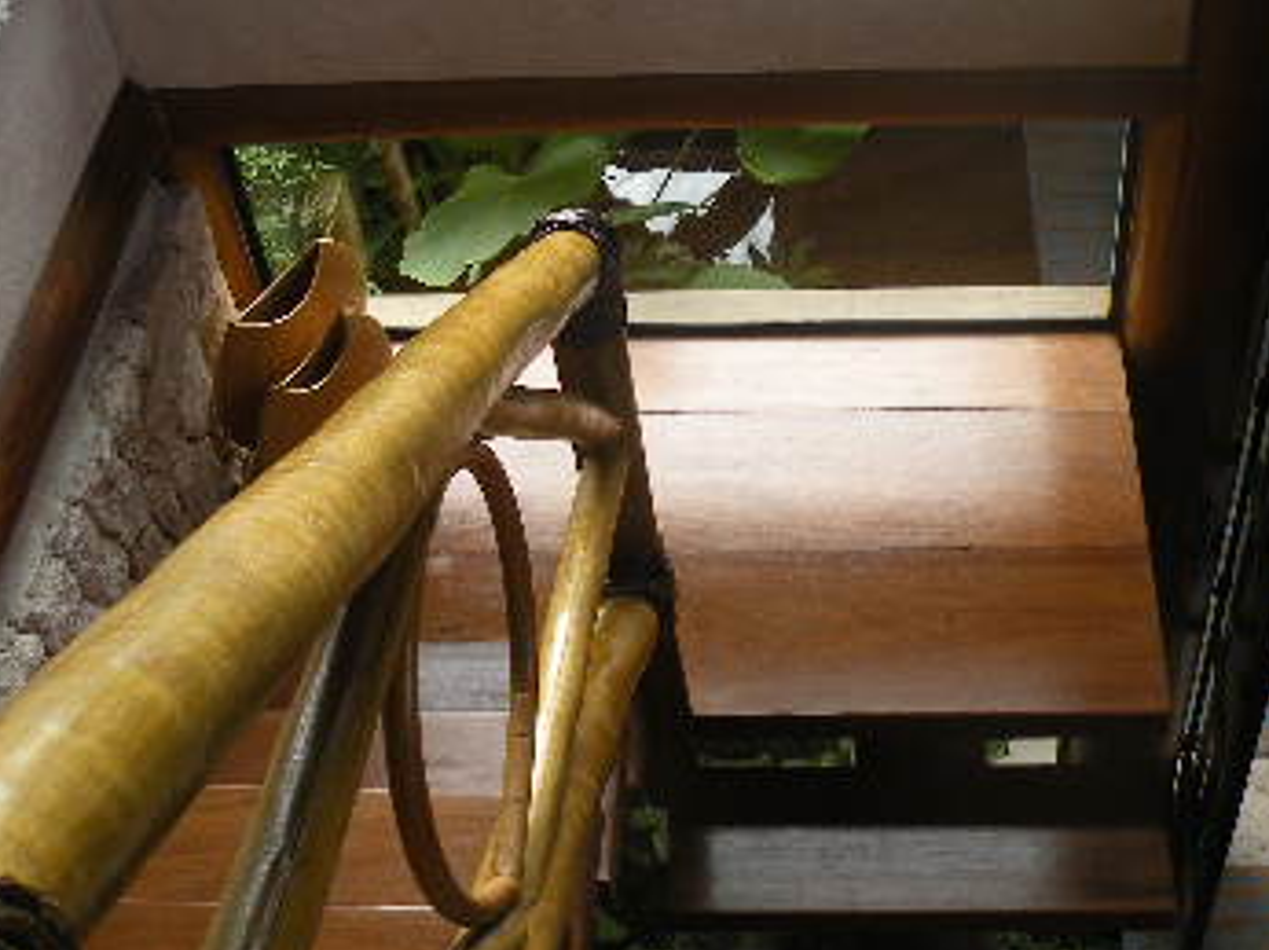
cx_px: 734
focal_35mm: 50
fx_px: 1832
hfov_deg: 38.1
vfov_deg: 28.9
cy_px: 348
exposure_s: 1/106
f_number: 3.2
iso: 64
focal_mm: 4.7
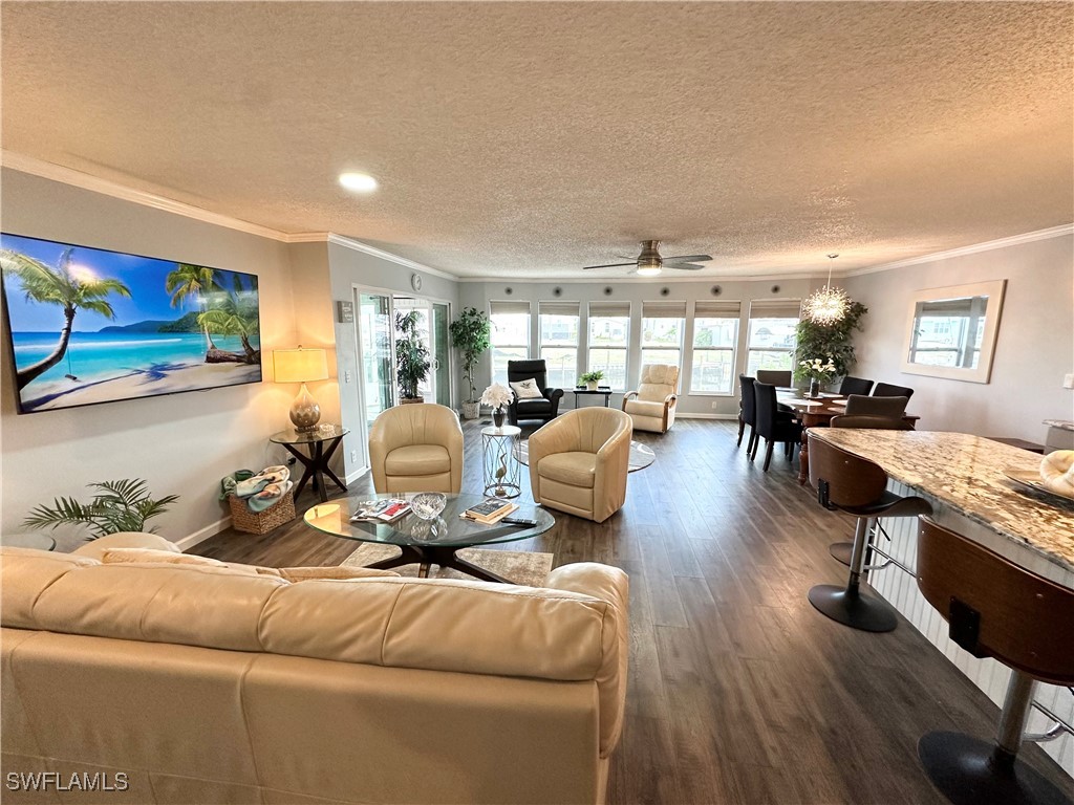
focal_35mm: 14
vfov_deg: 85.7
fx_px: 434
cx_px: 537
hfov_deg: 102.1
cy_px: 402
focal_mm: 2.22
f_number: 2.2
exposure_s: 1/120
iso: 200
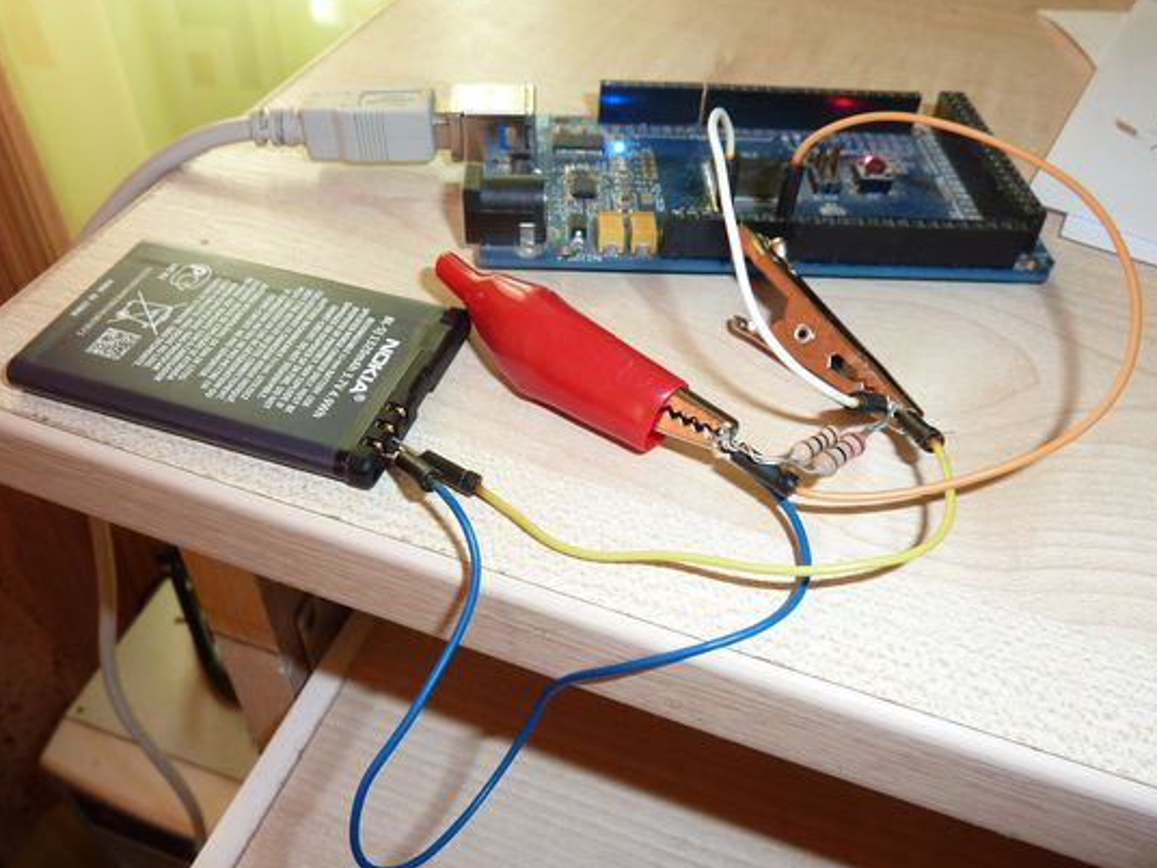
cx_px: 537
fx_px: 936
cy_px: 438
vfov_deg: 49.7
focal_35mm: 28
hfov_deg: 63.4
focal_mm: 4.1
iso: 100
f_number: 4
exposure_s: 1/30
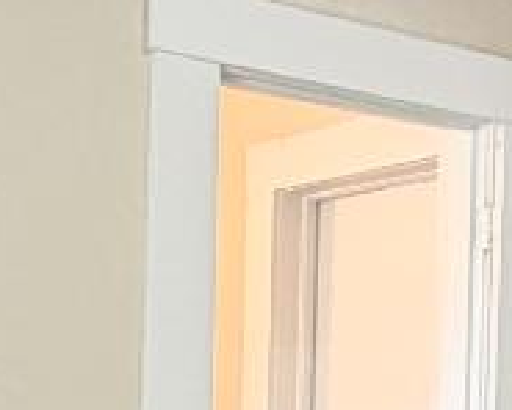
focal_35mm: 111
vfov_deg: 13.5
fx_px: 1682
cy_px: 492
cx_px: 775
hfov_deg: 15.9
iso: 200
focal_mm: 2.22
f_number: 2.2
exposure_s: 1/60
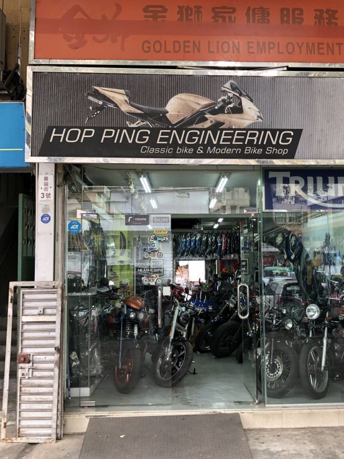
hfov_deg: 37.6
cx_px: 208
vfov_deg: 49.0
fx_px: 503
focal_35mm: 38
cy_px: 231
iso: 64
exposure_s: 1/120
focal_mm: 3.99
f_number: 1.8
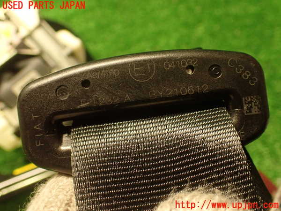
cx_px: 140
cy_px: 106
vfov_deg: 44.2
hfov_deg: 56.8
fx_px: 260
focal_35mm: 32
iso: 640
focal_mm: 5.79
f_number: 2.4
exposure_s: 1/30
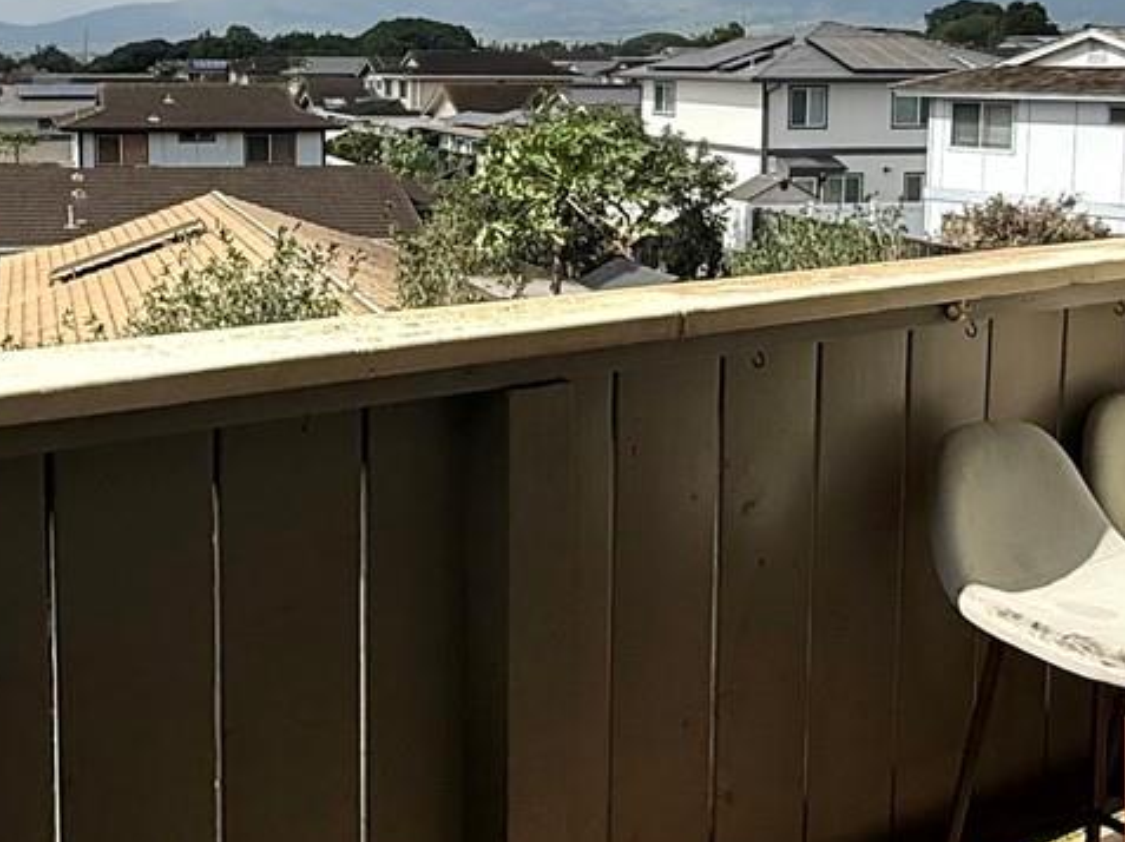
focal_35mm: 47
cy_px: 210
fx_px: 1526
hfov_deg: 40.3
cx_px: 453
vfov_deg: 30.3
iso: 50
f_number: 2.2
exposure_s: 1/2976
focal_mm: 2.22
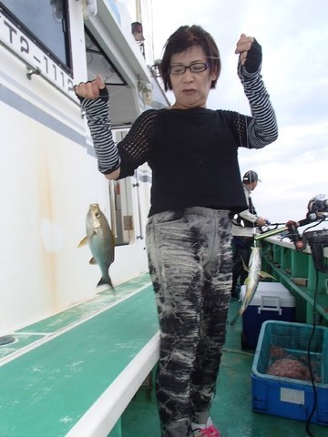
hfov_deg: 49.7
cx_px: 164
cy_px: 218
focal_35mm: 28
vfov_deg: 63.4
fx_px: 354
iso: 100
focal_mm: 5
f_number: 3.9
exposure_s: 1/60
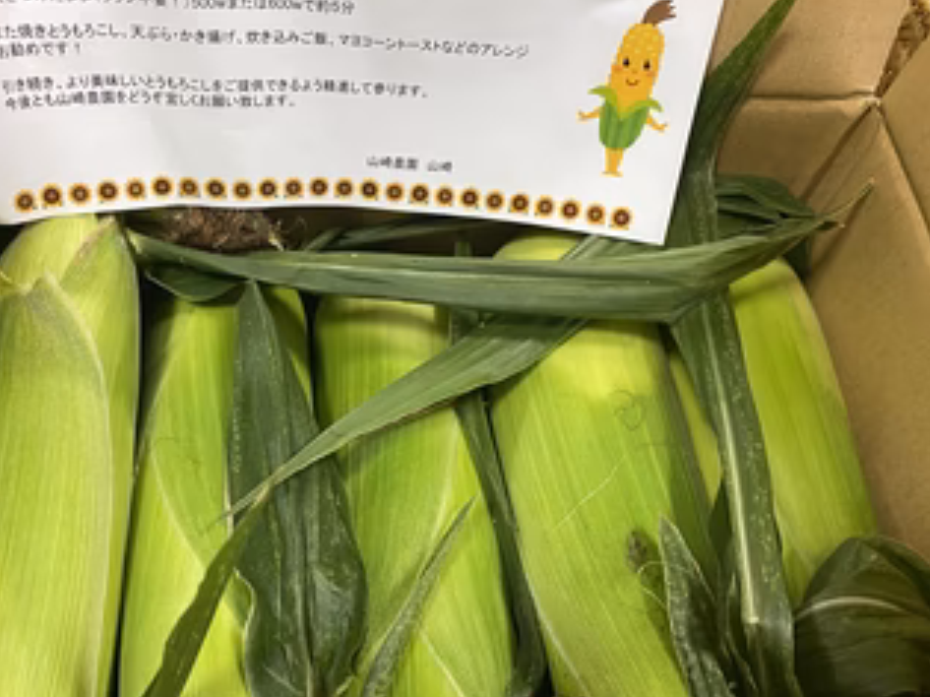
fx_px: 886
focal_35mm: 33
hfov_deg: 55.2
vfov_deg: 42.7
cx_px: 410
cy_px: 425
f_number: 1.8
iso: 400
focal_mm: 4.25
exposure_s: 1/40
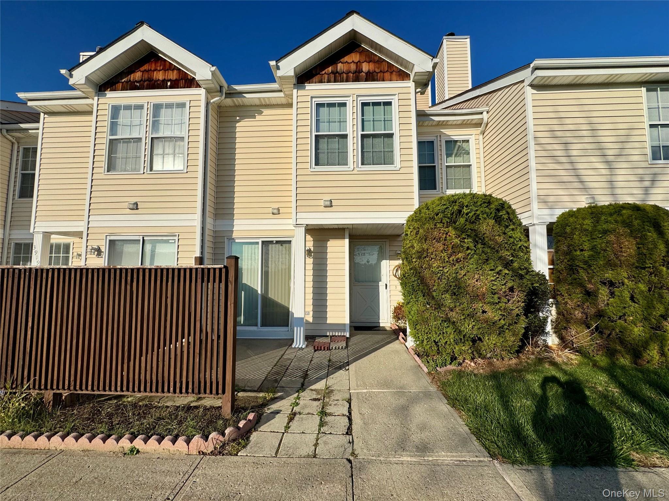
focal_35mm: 14
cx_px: 334
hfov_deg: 102.1
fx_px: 271
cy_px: 250
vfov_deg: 85.7
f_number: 2.2
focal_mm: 2.22
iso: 40
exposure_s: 1/3906
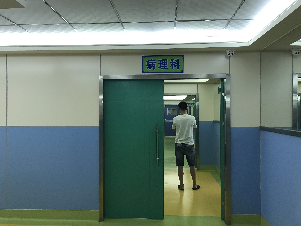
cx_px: 150
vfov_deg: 49.7
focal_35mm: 28
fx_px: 243
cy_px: 113
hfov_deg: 63.4
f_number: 1.8
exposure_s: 1/25
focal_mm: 3.99
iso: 40
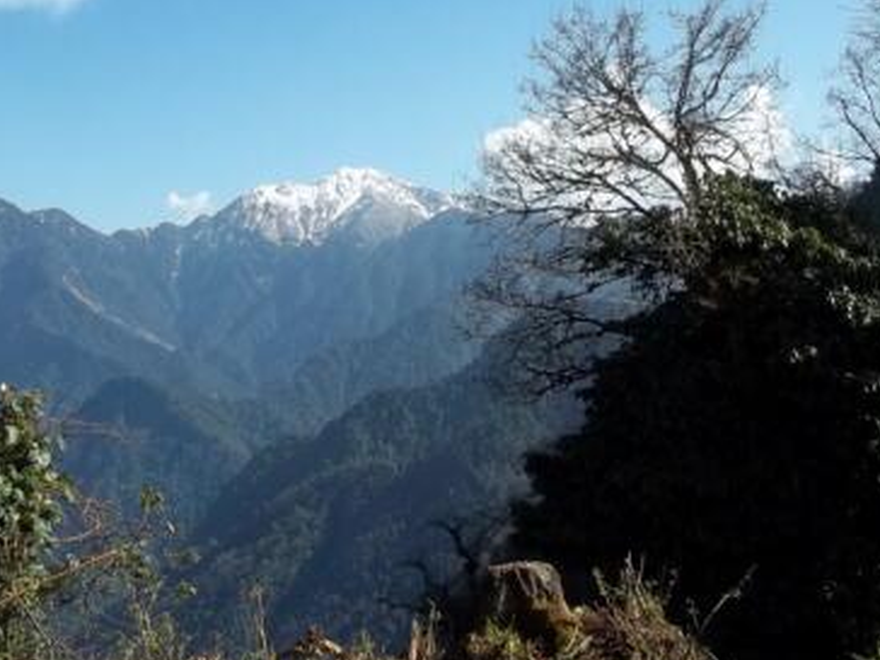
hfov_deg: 42.9
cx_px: 396
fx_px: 1119
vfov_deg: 32.6
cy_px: 216
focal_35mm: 44
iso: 80
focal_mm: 5.7
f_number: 5.5
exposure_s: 1/400
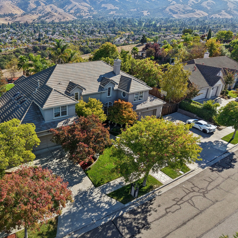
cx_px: 75
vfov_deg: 55.6
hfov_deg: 54.3
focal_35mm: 29
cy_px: 119
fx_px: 226
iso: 100
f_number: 1.8
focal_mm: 8.7
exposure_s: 1/1000
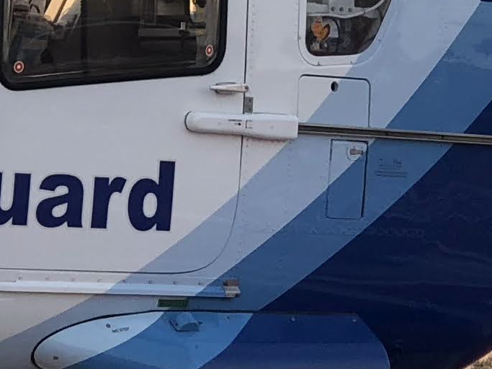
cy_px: 9
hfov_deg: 6.5
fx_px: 4363
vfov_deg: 4.8
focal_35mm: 307
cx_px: 241
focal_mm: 6
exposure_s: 1/60
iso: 16
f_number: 2.4
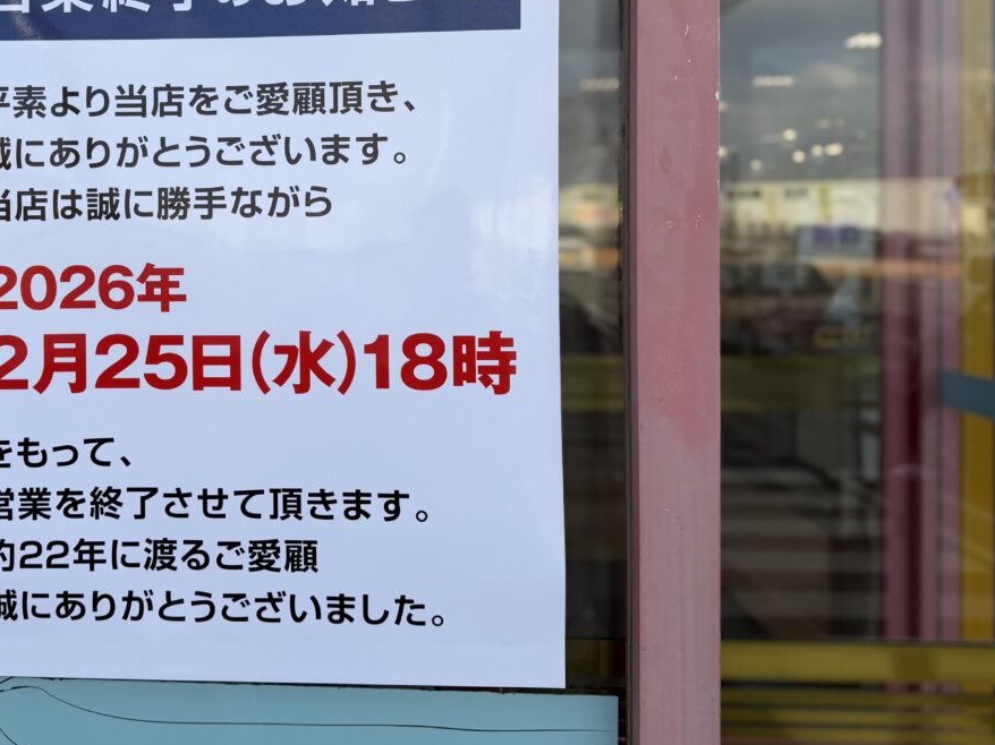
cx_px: 304
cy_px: 245
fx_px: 1006
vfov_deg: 40.2
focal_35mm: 35
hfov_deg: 51.3
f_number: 1.78
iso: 80
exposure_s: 1/2370
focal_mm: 6.76
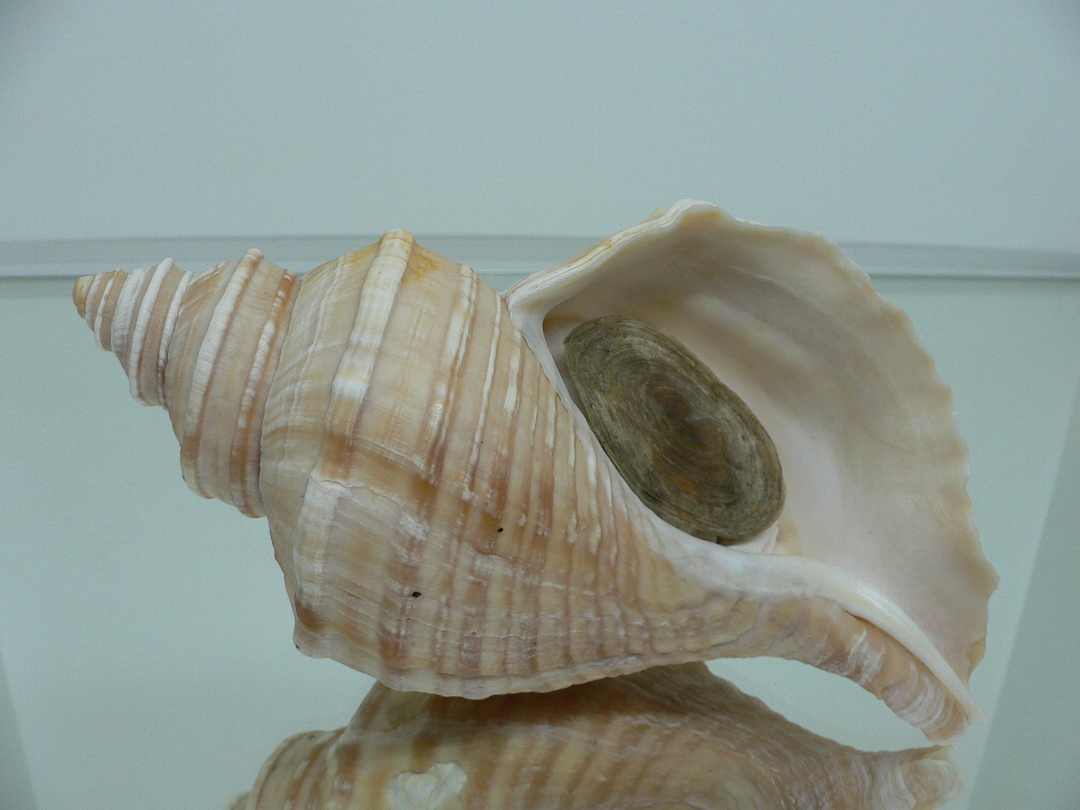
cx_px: 540
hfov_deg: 50.1
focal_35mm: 37
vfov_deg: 38.7
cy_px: 421
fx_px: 1154
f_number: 2.8
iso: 100
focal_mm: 4.6
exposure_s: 1/60
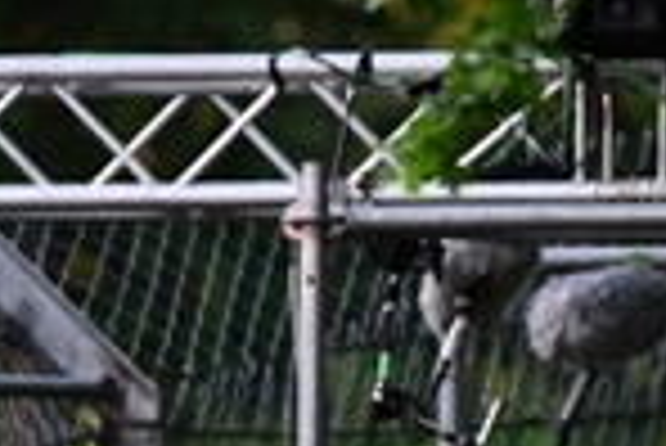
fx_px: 11240
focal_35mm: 607
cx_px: 328
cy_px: 887
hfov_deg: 3.4
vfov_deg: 2.3
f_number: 2.8
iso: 2800
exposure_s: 1/4000
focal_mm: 150
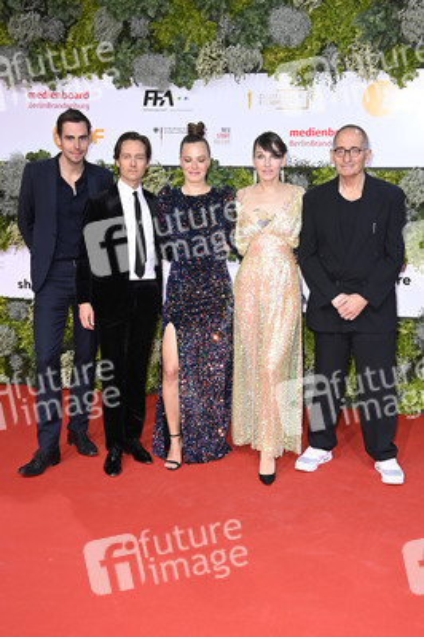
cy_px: 318
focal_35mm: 48
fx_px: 849
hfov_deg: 28.0
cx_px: 212
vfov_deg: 41.1
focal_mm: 48
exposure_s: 1/200
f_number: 5.6
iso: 400
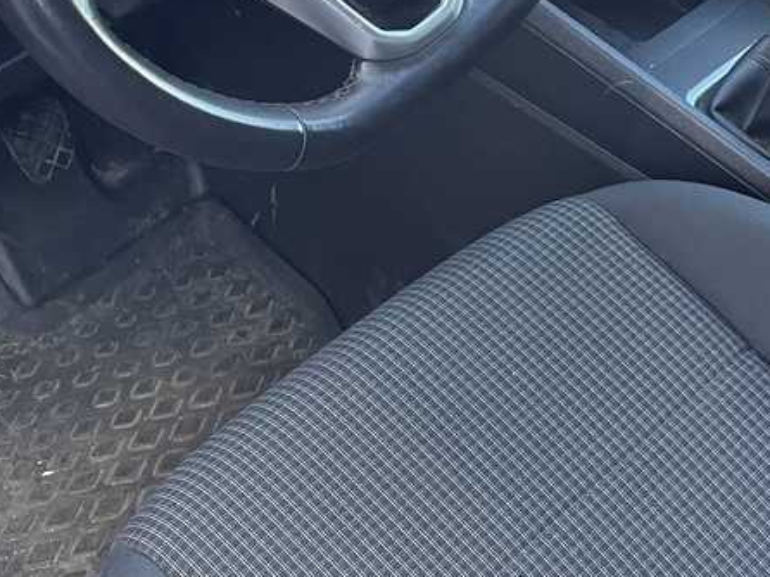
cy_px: -73
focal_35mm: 84
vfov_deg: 16.9
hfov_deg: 23.2
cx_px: 487
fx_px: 1867
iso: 125
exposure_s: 1/71
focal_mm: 4.2
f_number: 1.6
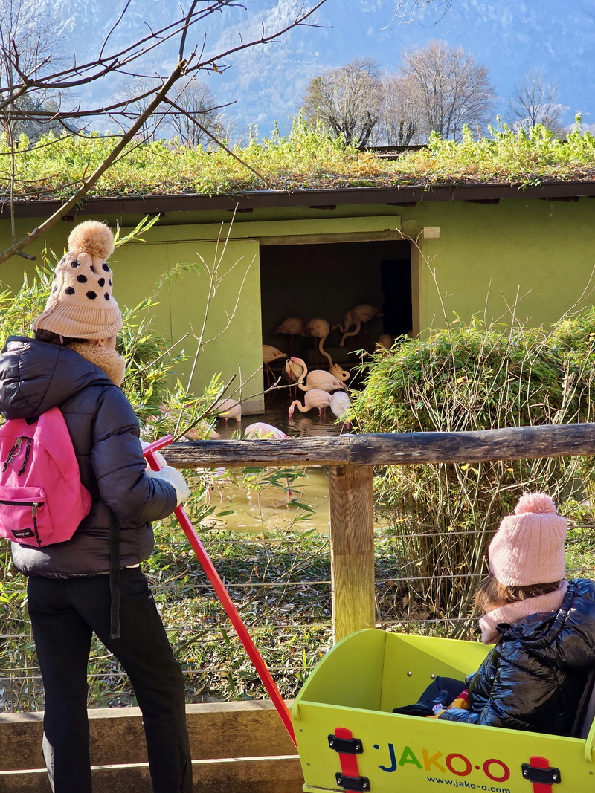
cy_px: 396
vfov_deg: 28.2
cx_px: 298
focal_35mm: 69
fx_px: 1582
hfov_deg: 21.3
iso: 50
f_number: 2.4
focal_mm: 7.9
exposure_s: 1/293
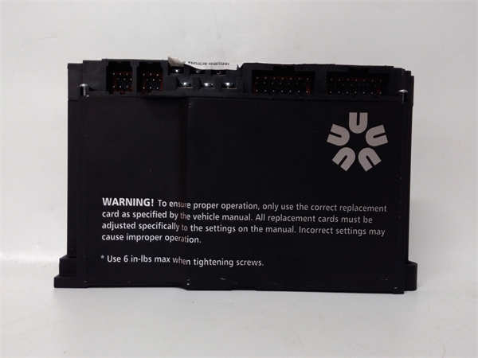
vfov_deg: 51.4
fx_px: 373
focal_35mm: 27
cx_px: 239
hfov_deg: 65.3
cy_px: 179
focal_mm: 3.79
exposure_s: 1/33
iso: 246
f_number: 2
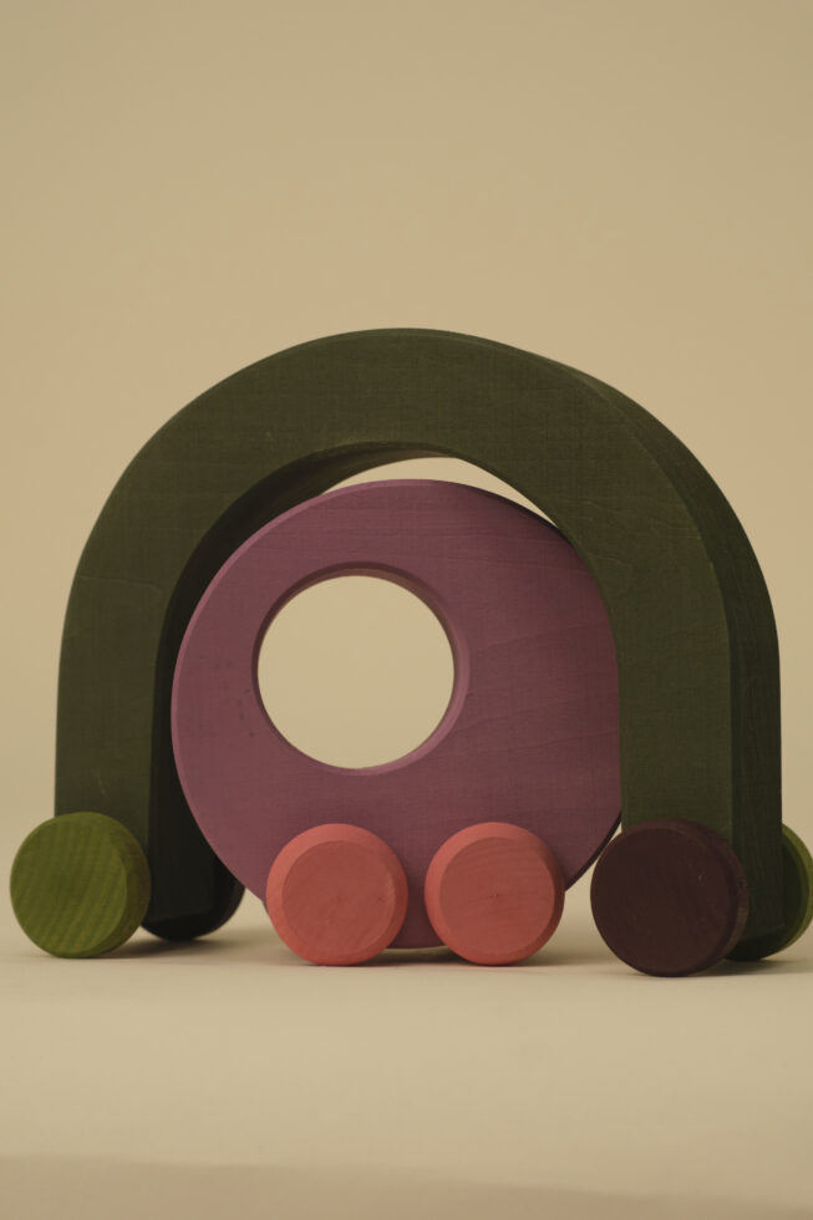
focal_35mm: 84
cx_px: 406
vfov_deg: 24.2
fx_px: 2846
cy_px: 610
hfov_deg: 16.3
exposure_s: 1/250
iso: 800
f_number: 5.6
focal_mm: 56
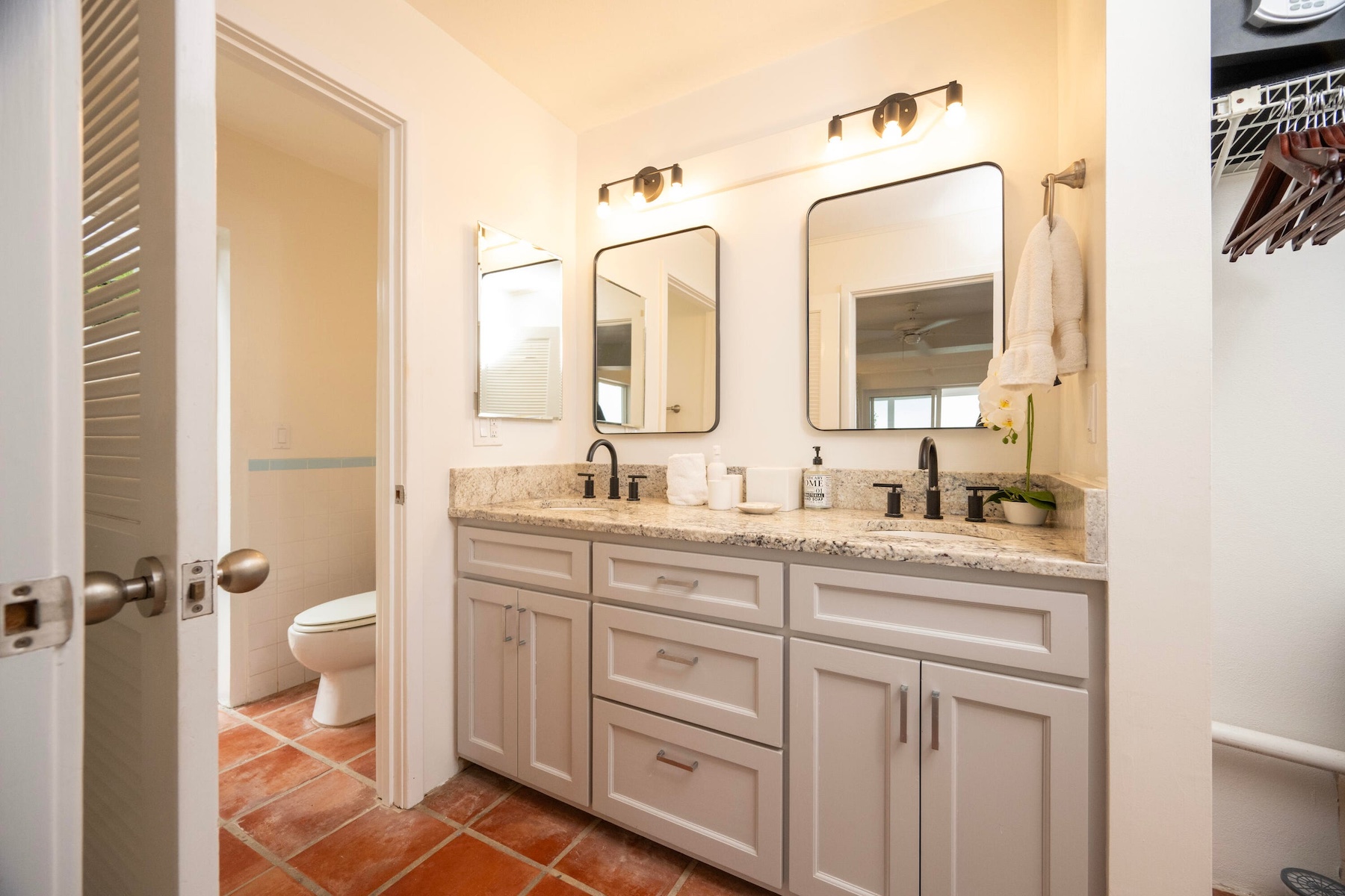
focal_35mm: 14
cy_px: 448
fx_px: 523
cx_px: 672
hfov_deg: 104.3
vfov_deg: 81.2
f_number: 5
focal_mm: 14
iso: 800
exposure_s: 1/60
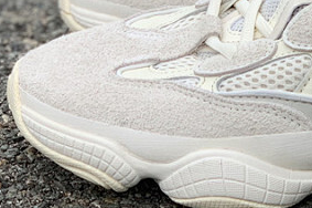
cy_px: 18
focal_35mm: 153
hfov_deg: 13.2
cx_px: 327
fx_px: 1324
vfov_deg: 8.9
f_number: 2.4
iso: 16
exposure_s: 1/172
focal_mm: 6
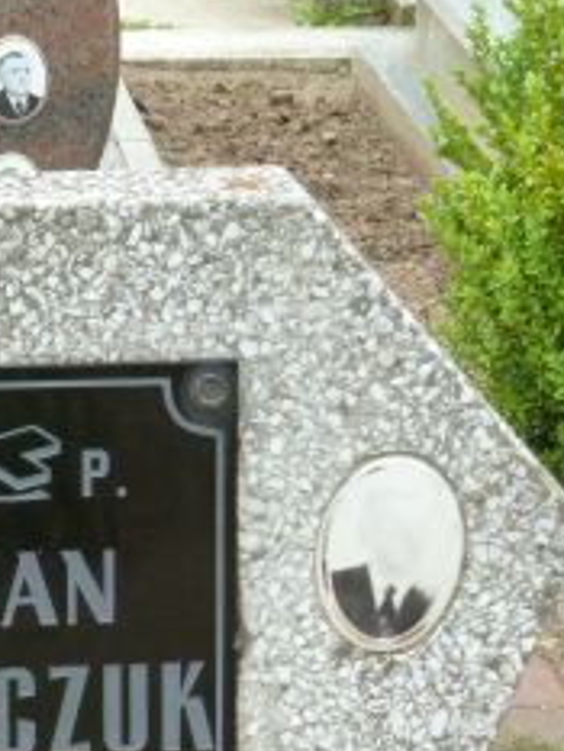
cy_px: 735
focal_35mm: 214
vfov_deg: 9.2
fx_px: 4645
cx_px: 13
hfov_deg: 6.9
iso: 250
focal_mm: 17
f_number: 4.3
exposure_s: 1/125
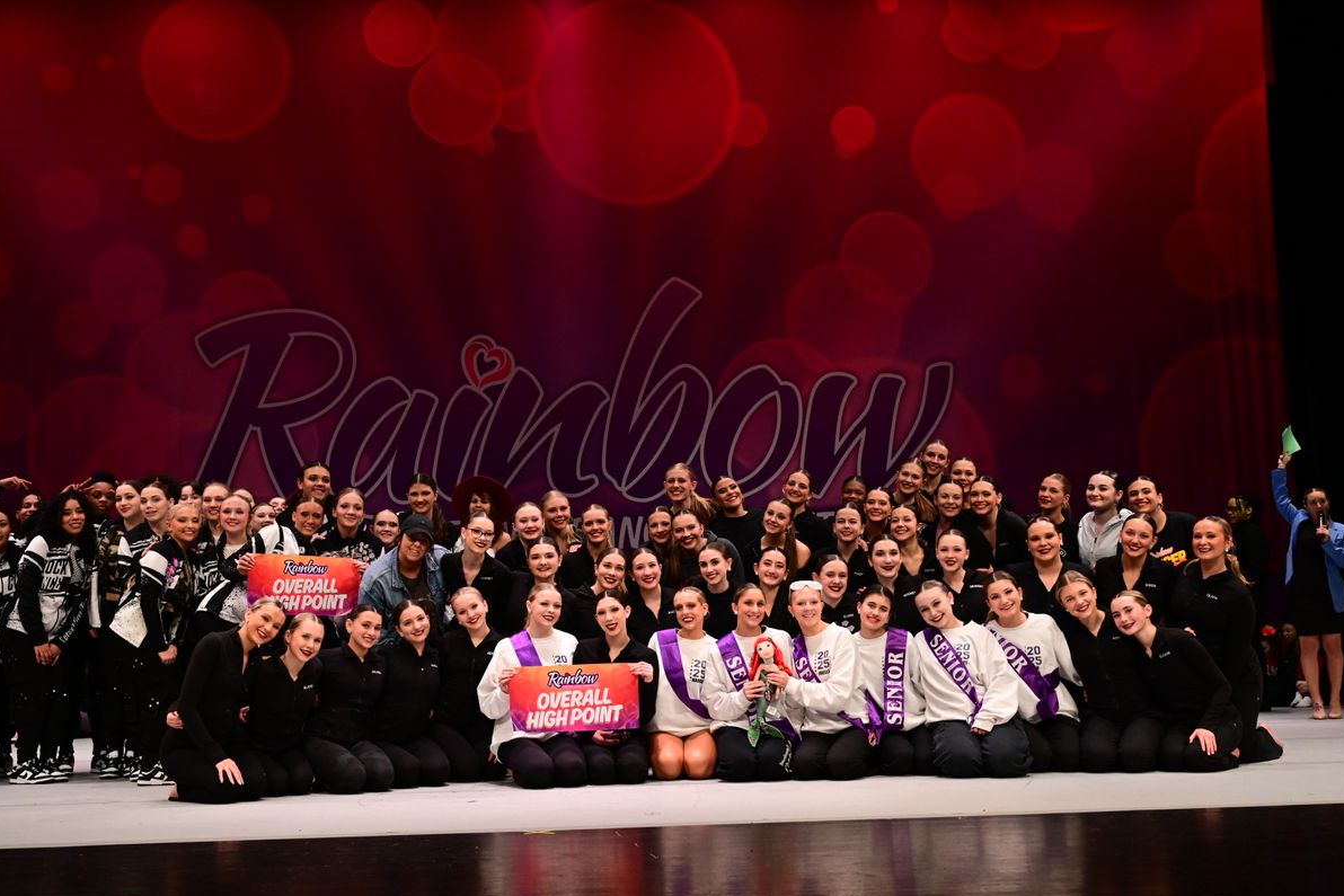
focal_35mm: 40
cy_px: 472
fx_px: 1480
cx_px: 644
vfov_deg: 33.7
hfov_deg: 48.8
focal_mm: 31.5
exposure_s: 1/800
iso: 2500
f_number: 4
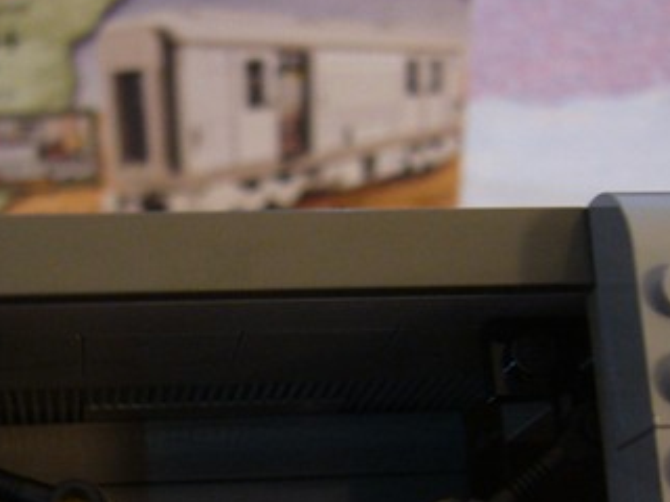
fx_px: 1355
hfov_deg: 27.7
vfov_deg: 20.6
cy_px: 448
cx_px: 249
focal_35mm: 70
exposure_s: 1/8
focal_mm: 5.8
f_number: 2.8
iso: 200
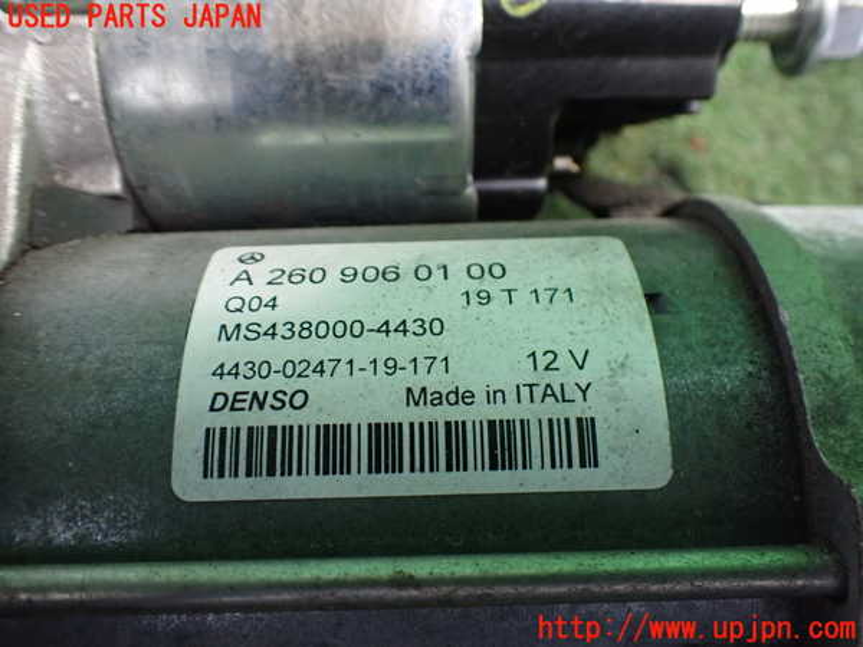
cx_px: 432
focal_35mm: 30
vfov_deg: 46.8
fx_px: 748
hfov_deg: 60.0
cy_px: 324
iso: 800
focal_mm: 5.4
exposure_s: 1/30
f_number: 2.3
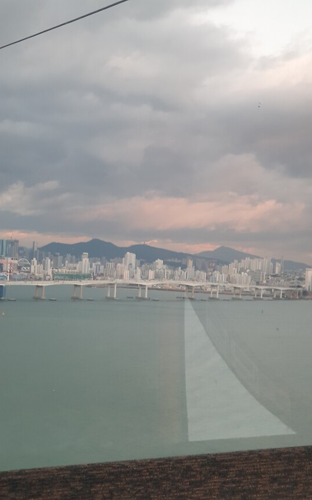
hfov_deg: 23.1
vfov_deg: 36.3
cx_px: 150
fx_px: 762
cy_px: 253
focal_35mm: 56
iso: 160
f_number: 2.4
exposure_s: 1/18
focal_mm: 6
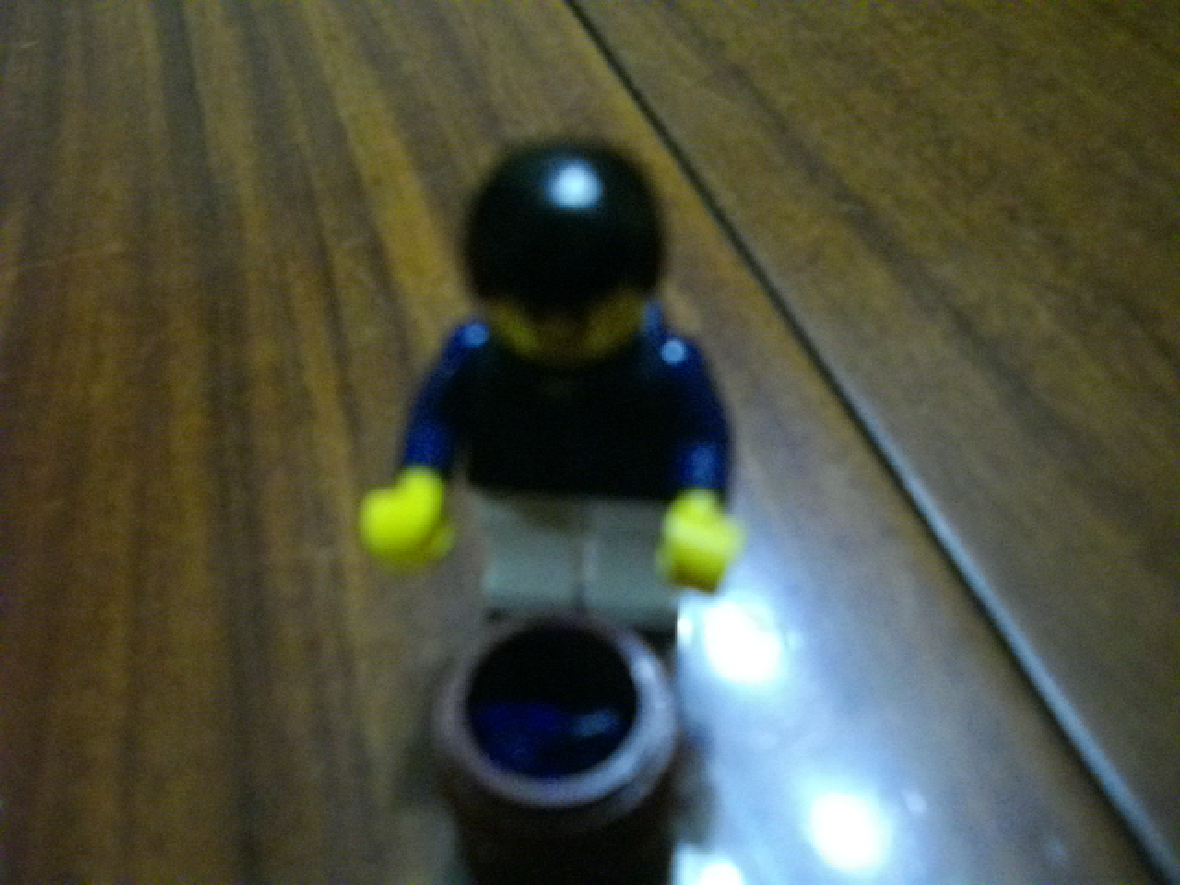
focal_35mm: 37
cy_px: 442
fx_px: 1261
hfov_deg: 50.1
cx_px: 590
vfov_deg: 38.7
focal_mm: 6.2
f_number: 2.8
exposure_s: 1/25
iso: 800
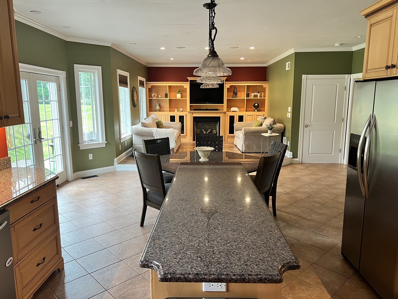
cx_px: 199
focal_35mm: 26
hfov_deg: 67.3
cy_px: 150
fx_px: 299
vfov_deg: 53.1
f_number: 1.5
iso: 100
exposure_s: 1/60
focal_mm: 5.7
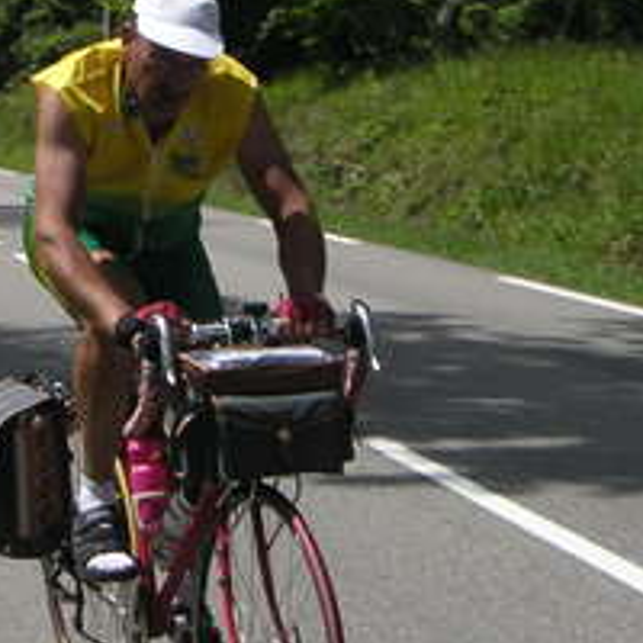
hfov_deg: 17.1
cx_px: 177
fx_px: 2123
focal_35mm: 101
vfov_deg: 17.1
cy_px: 167
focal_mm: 6
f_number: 6.7
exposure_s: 1/180
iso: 50
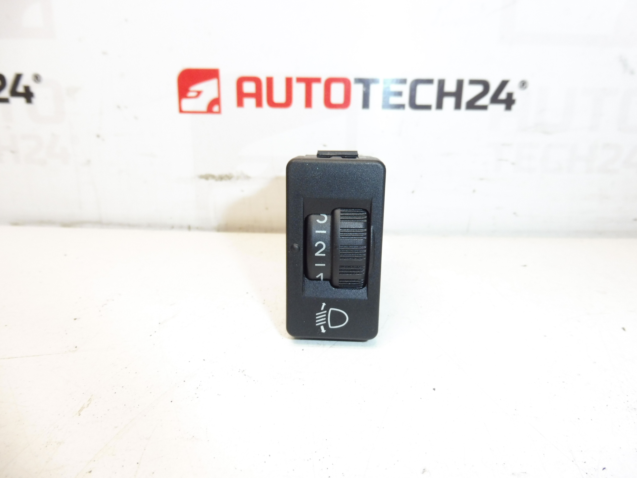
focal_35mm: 24
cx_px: 318
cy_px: 239
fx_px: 442
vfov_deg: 56.8
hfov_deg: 71.6
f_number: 3.5
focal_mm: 4.3
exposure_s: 1/100
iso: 200
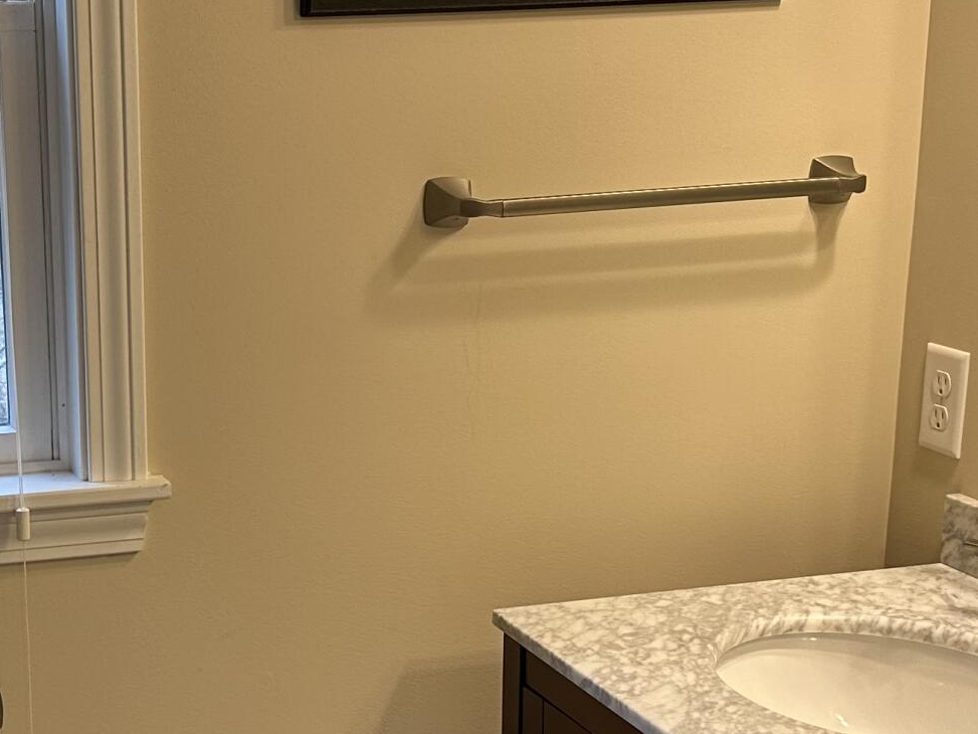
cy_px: 591
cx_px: 240
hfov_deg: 26.0
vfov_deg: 19.7
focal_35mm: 74
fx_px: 2091
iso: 125
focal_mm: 6.86
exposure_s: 1/120
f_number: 1.78
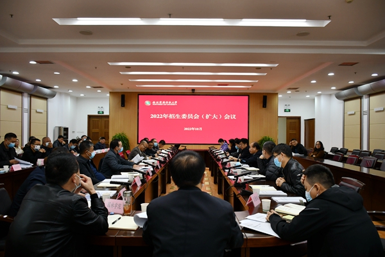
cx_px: 192
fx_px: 289
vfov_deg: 47.9
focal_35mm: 27
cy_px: 128
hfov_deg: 67.4
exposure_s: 1/160
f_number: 3.5
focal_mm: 18
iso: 560
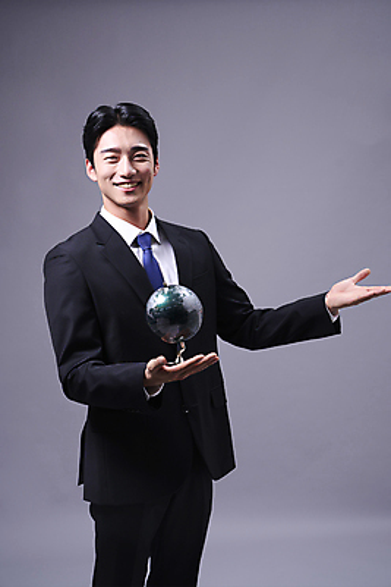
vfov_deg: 38.2
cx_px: 196
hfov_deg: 26.0
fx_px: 846
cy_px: 294
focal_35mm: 52
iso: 160
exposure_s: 1/125
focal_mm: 52
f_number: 5.6
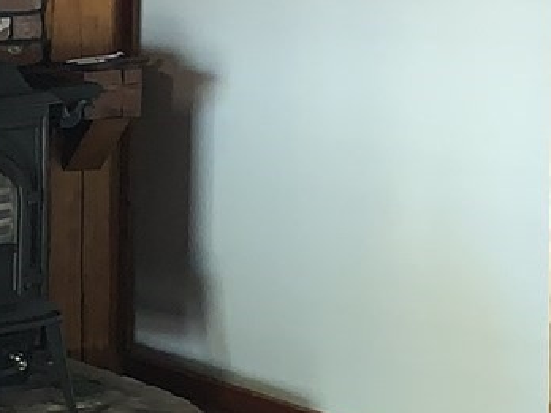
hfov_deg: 12.1
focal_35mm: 153
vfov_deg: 9.7
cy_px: 150
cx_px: -374
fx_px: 2435
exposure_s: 1/7
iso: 80
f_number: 1.8
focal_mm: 4.25
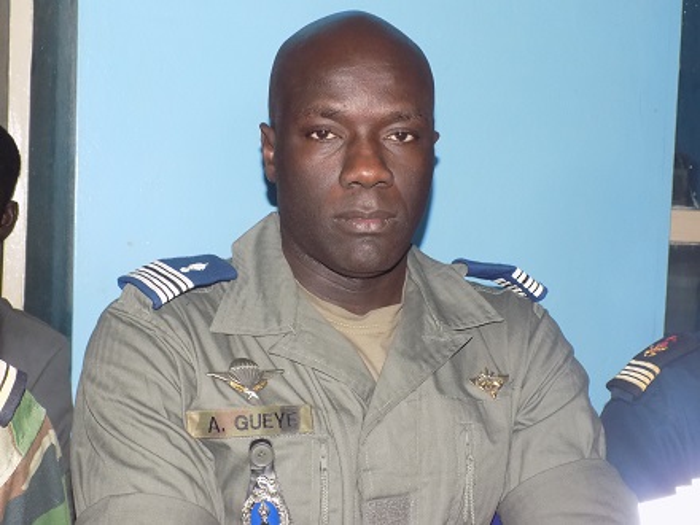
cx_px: 350
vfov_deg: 28.0
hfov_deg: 36.8
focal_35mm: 52
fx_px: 1052
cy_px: 262
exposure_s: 1/30
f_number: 3.9
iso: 360
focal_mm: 9.3
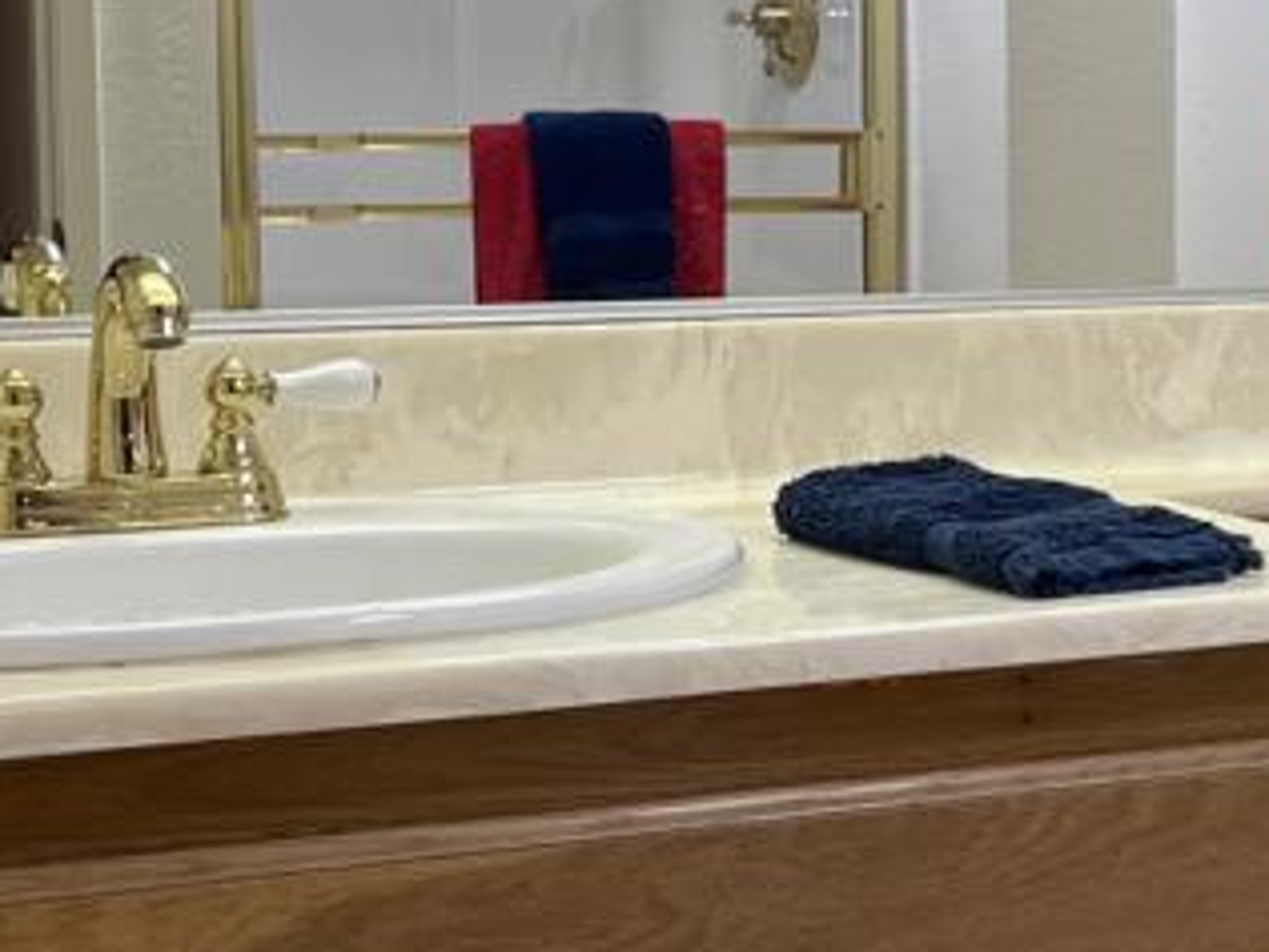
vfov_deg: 18.2
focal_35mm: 81
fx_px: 2969
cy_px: 305
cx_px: 1249
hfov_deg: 23.2
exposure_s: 1/90
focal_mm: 5.1
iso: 100
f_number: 1.6
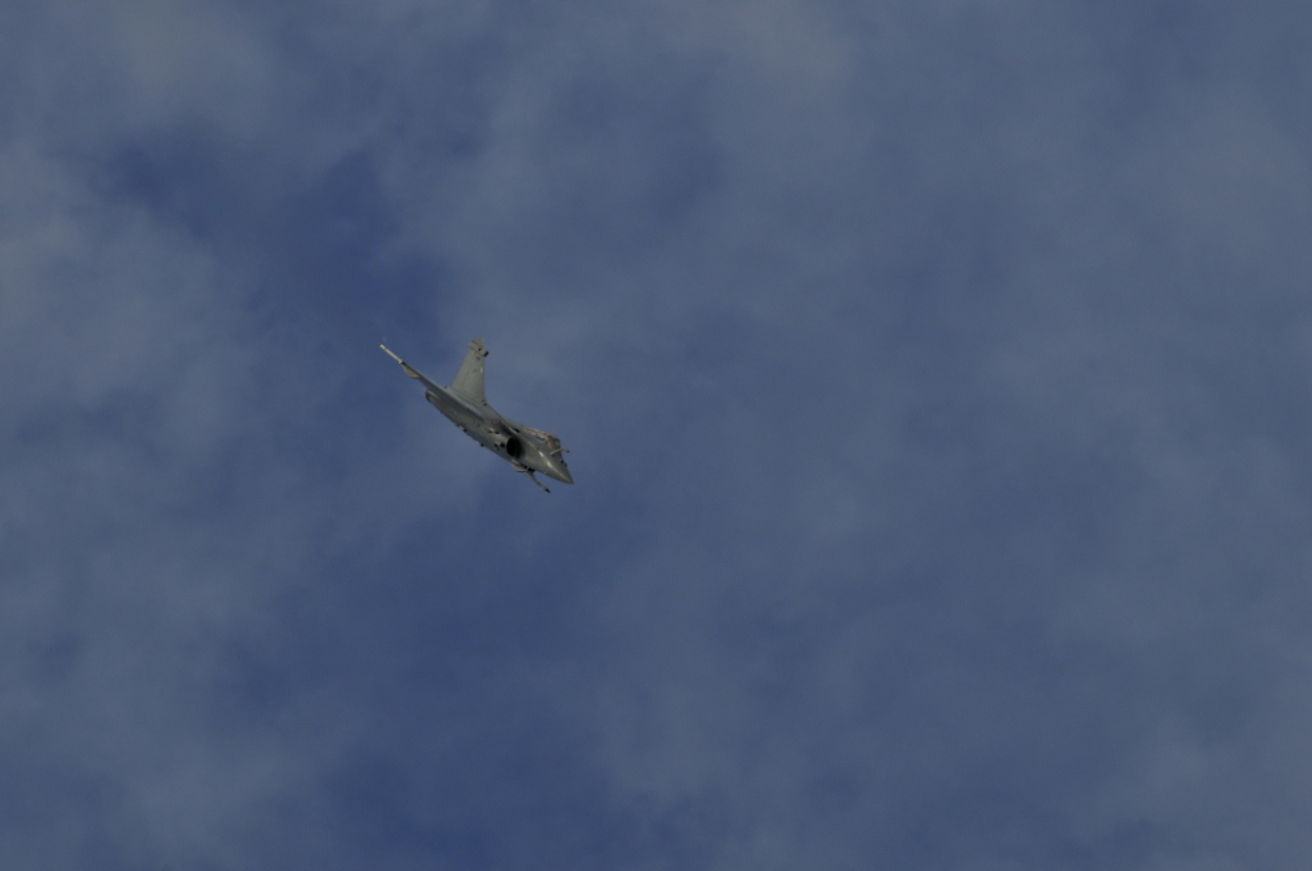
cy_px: 436
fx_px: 16379
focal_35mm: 450
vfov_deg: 3.0
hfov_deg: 4.6
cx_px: 656
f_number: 11
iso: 200
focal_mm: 300
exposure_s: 1/500
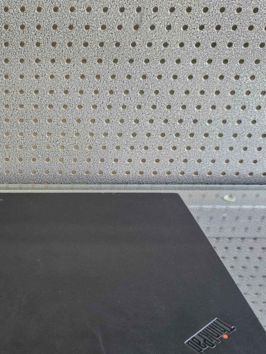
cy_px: 221
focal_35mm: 41
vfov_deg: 45.4
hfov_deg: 32.8
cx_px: 12
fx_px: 420
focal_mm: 5.4
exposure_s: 1/100
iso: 800
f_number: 1.8
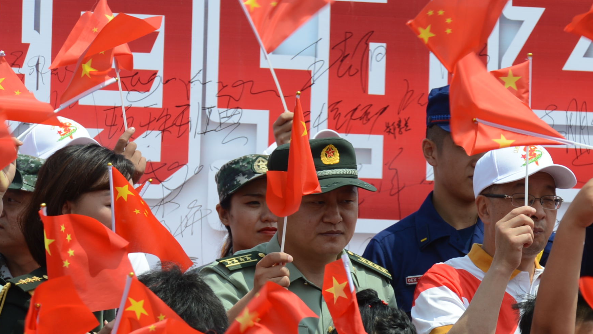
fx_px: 6949
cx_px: 476
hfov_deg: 4.9
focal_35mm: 442
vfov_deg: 2.7
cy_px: 264
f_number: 10
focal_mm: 200
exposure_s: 1/400
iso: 160
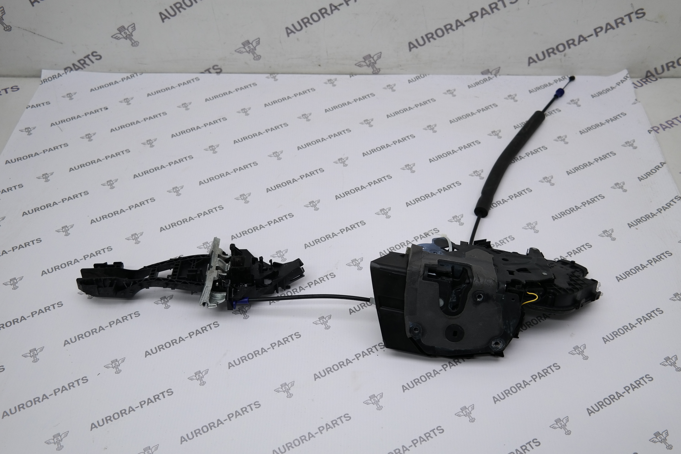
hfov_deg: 53.1
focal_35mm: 36
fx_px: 681
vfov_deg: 36.9
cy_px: 227
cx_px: 340
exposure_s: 1/100
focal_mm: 24
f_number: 4
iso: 100
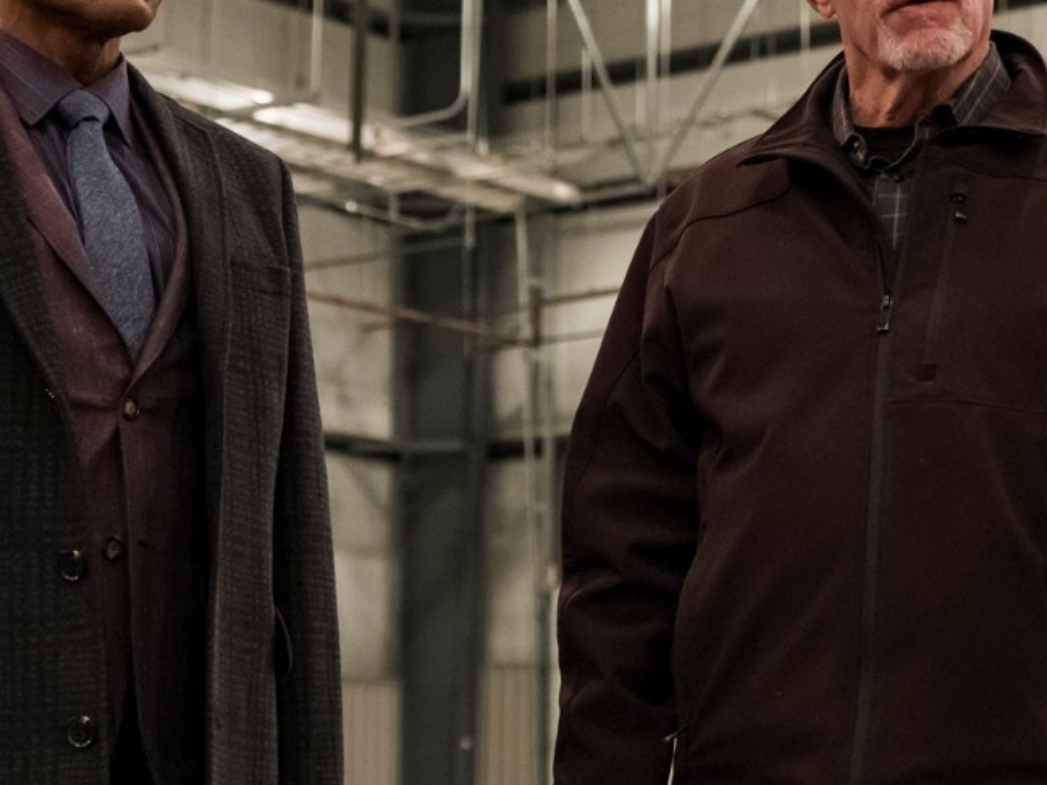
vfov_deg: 16.6
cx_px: 520
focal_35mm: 89
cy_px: 370
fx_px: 2692
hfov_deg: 22.0
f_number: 3.2
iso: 6400
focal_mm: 33.2
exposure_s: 1/125
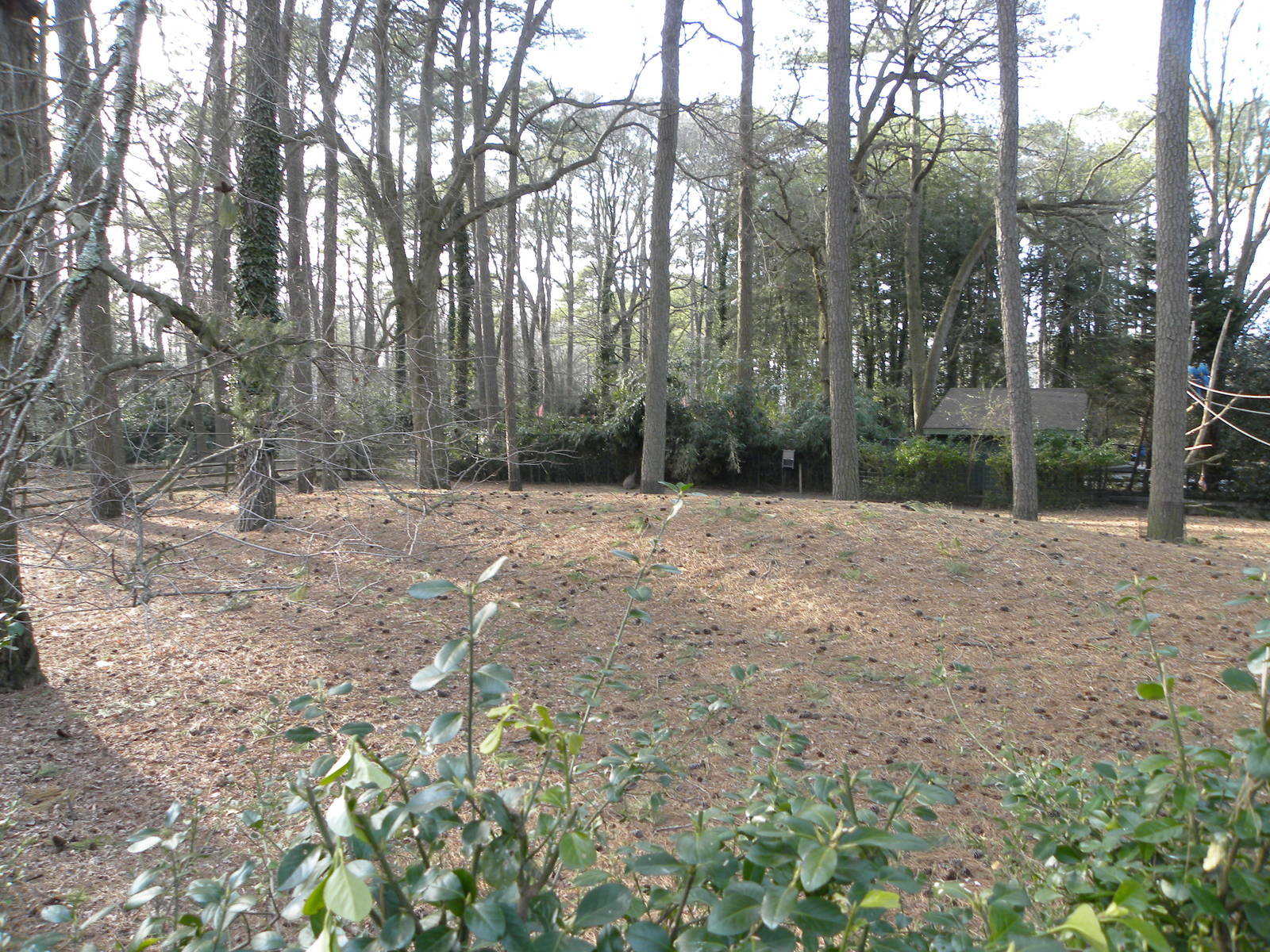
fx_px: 954
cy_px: 476
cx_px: 635
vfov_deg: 53.1
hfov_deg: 67.3
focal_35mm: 26
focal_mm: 4.6
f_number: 2.8
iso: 84
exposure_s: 1/64.1
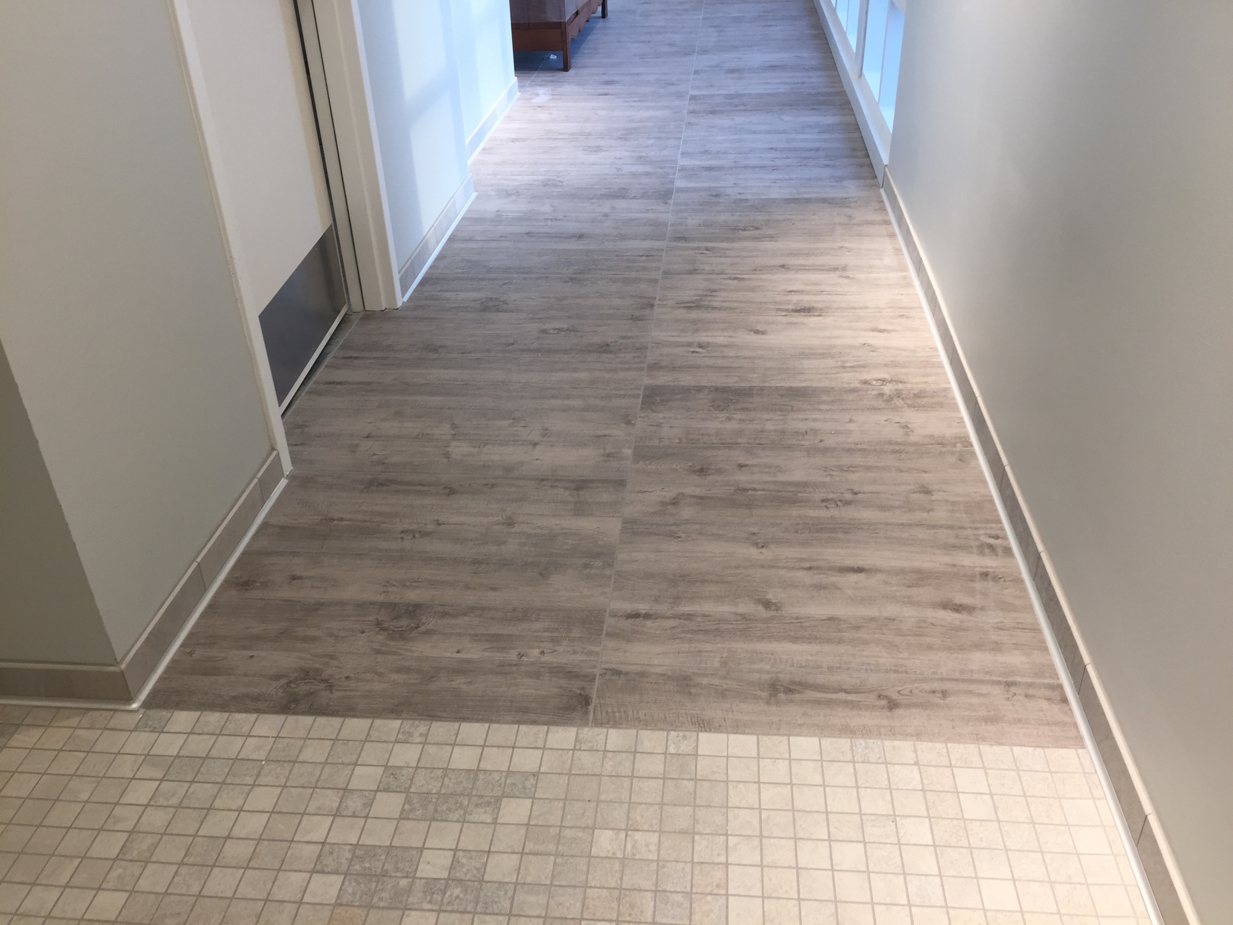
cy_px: 462
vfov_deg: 48.2
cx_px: 616
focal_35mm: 29
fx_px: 1033
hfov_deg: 61.7
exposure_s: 1/60
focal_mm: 4.15
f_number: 2.2
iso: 32
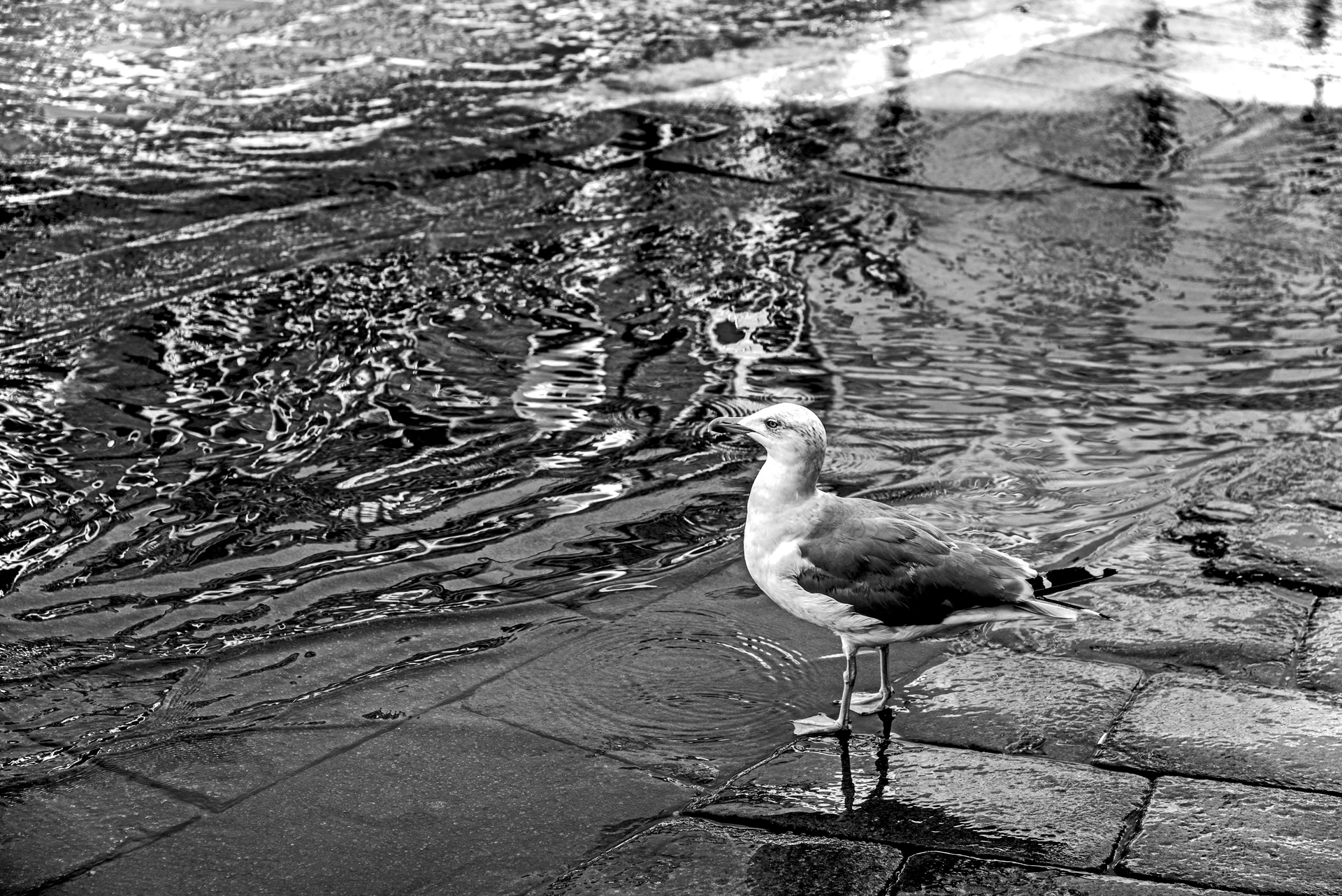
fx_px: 2610
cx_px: 671
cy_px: 448
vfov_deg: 19.5
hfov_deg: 28.8
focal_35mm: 70
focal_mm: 70
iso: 200
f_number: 5.6
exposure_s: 1/320
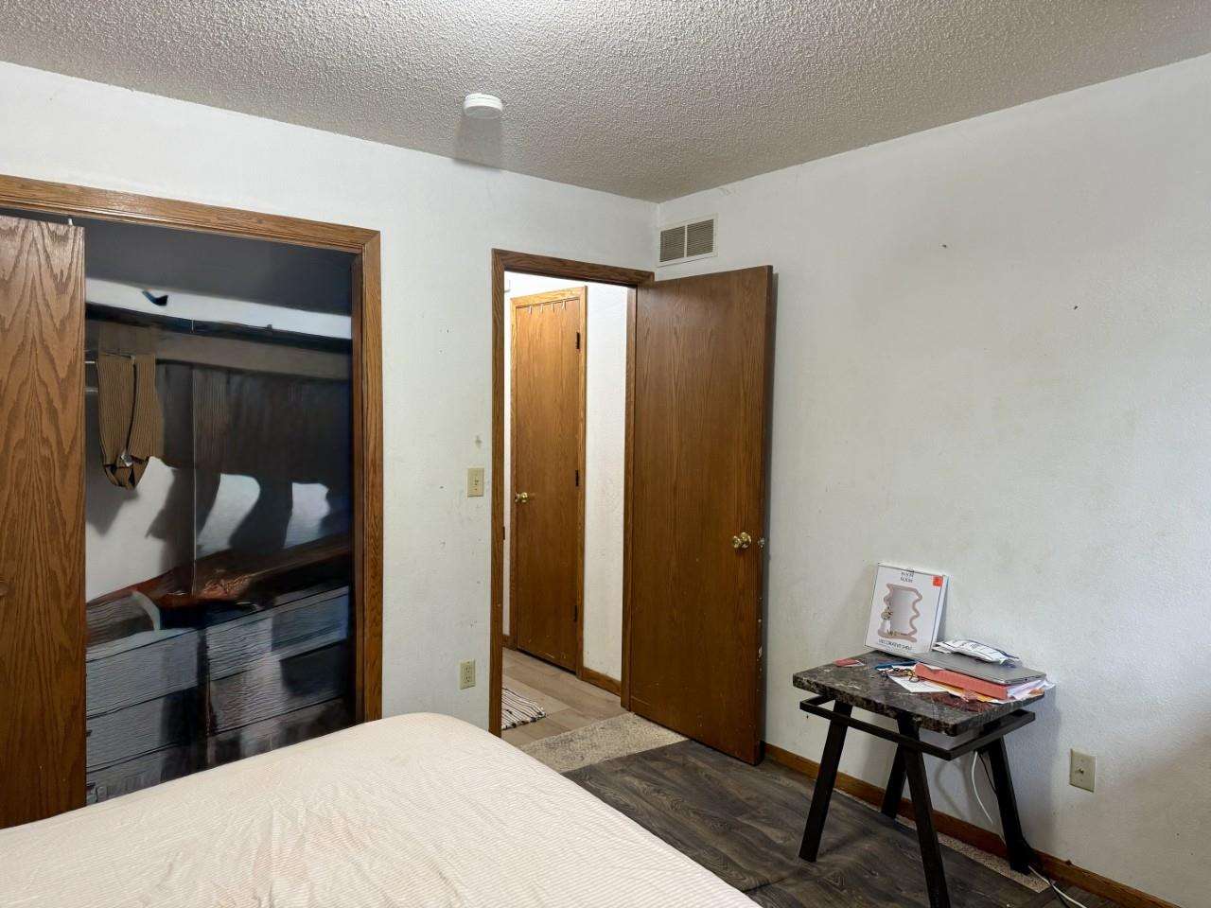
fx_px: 840
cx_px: 606
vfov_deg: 56.8
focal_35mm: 24
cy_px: 454
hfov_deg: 71.6
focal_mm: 6.76
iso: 320
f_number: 1.78
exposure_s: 1/60
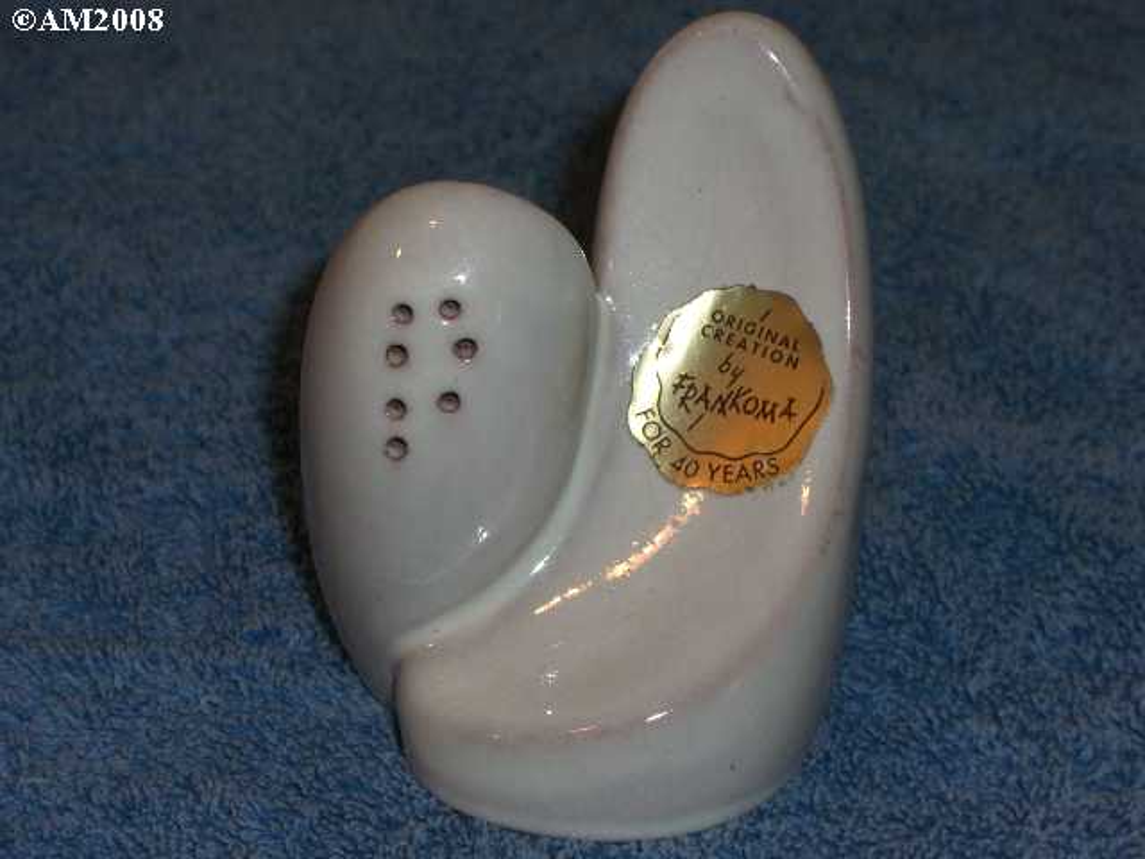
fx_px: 3771
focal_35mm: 114
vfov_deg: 13.0
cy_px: 430
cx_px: 572
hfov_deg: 17.3
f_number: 10.8
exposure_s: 1/30
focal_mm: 23.7
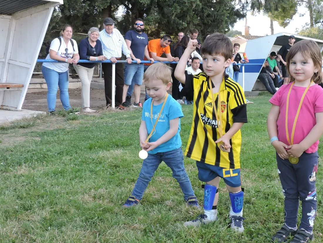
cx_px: 216
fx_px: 476
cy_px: 126
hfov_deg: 37.1
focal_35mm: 51
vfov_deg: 28.6
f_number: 3.3
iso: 400
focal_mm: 6.2
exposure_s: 1/250
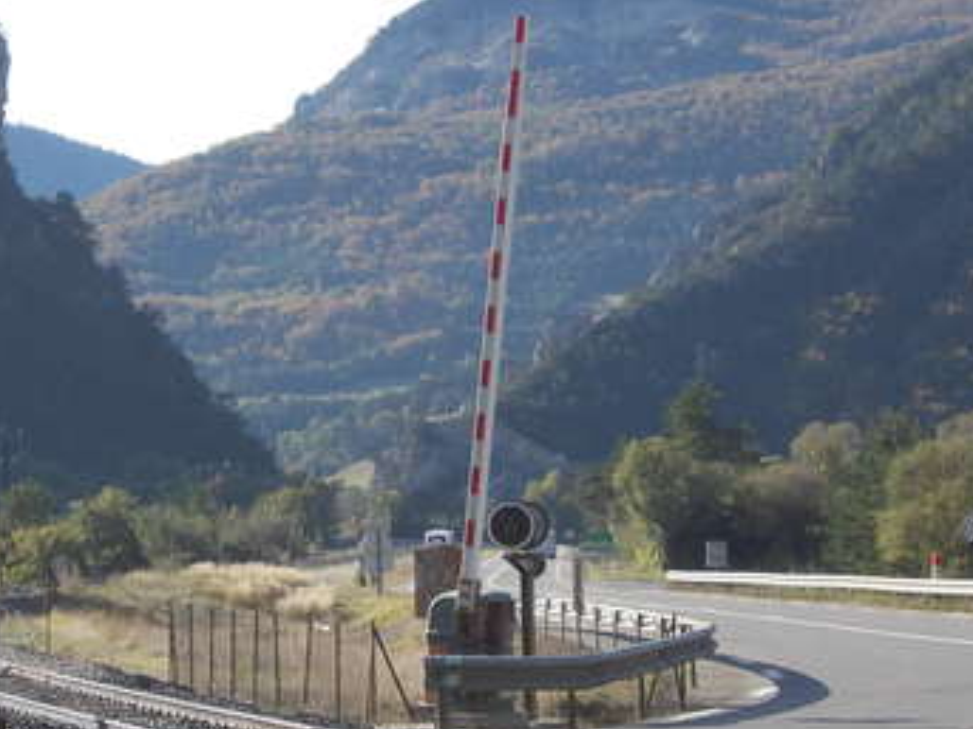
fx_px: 4721
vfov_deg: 8.8
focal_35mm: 168
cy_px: 477
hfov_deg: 11.8
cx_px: 318
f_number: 5.3
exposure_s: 1/250
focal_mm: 13.6
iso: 80
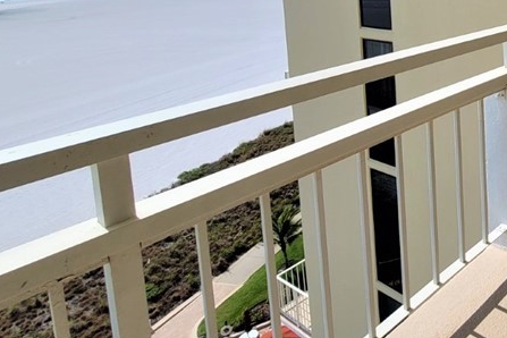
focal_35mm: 31
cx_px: 536
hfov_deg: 47.0
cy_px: 8
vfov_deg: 38.1
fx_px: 437
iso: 40
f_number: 2.2
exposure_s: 1/2579
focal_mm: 1.74
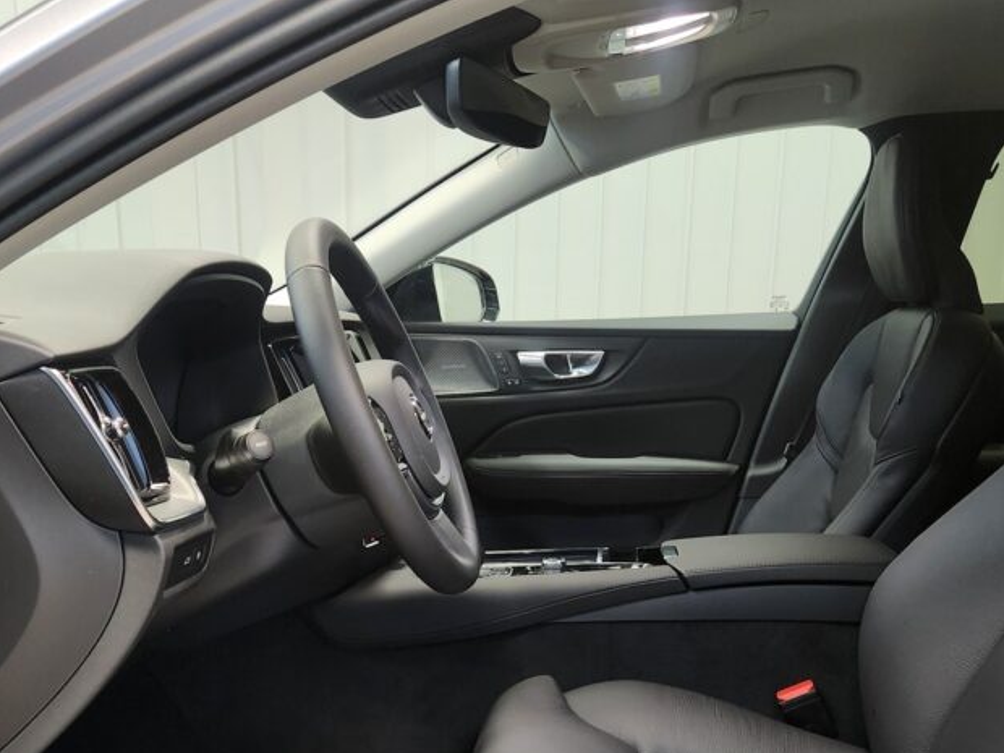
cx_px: 463
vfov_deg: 36.3
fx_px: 1102
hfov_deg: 48.9
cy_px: 619
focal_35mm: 38
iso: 320
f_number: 1.8
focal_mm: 5.4
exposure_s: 1/100
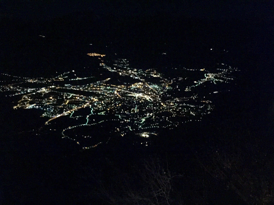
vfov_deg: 48.2
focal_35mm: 29
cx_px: 137
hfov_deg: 61.7
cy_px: 102
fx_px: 230
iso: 2000
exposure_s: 1/17
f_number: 2.2
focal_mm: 4.15
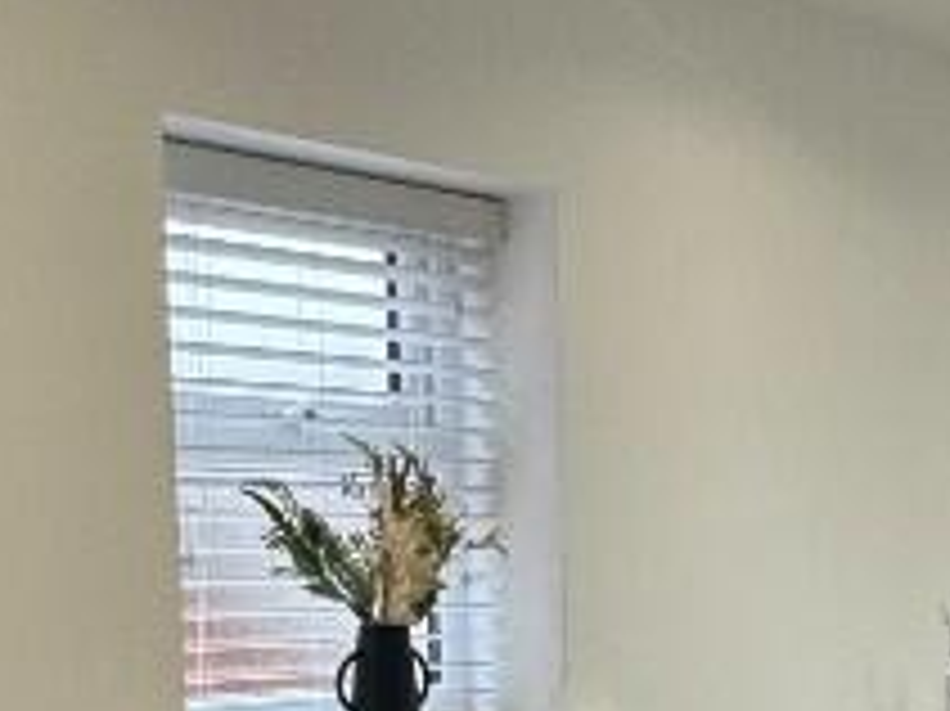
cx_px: 765
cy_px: 734
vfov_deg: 20.8
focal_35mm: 68
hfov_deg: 28.0
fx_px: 1865
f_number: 2.2
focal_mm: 2.22
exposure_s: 1/100
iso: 125
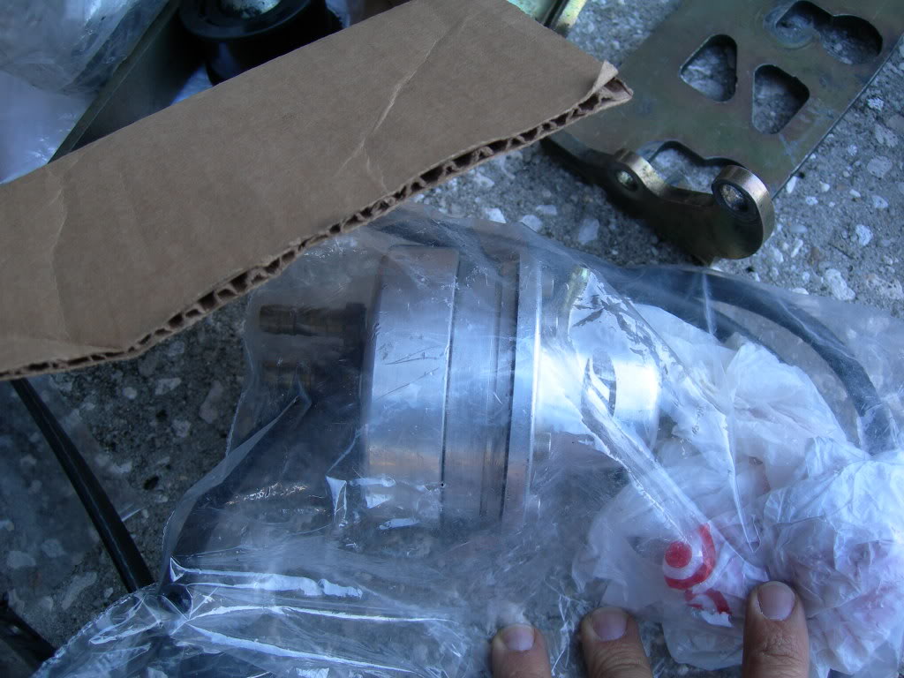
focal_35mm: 38
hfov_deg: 49.0
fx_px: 992
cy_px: 339
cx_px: 452
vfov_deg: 37.7
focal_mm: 7.8
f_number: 2.8
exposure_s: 1/55
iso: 50
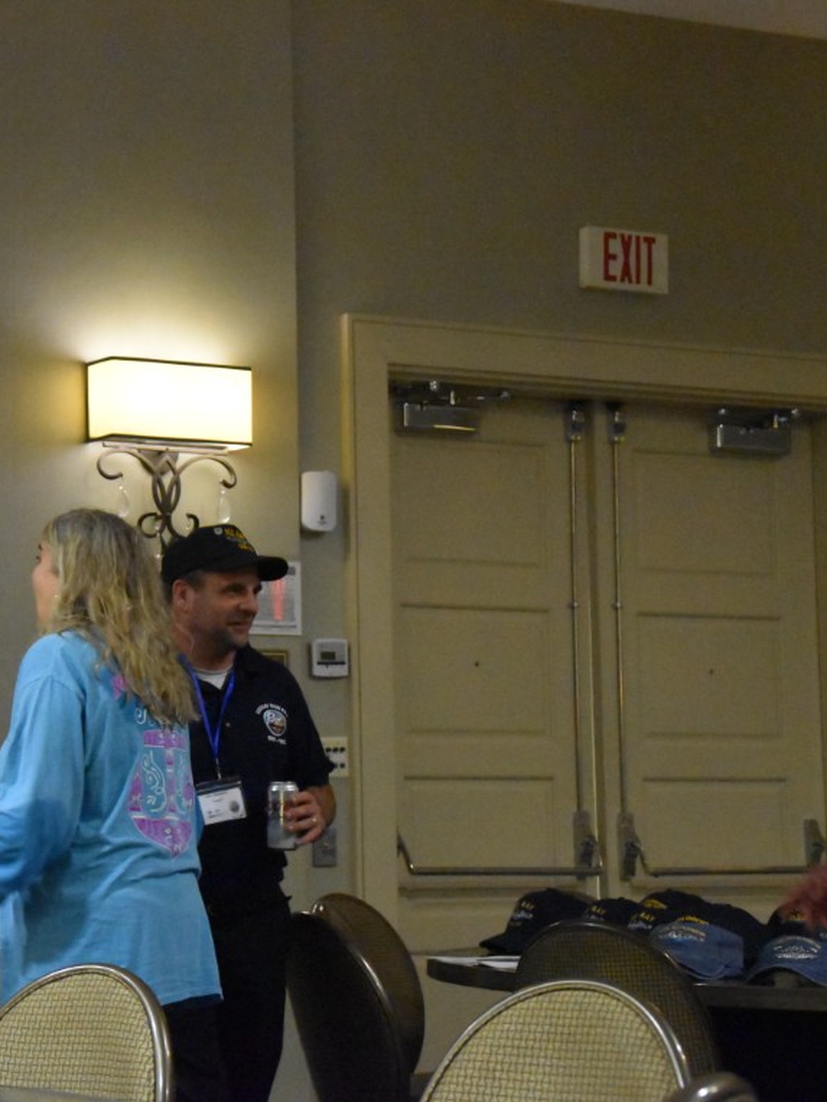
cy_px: 551
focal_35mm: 87
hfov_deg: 16.8
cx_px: 98
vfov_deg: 22.5
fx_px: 2771
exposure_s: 1/60
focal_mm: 40
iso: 10000
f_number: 4.5
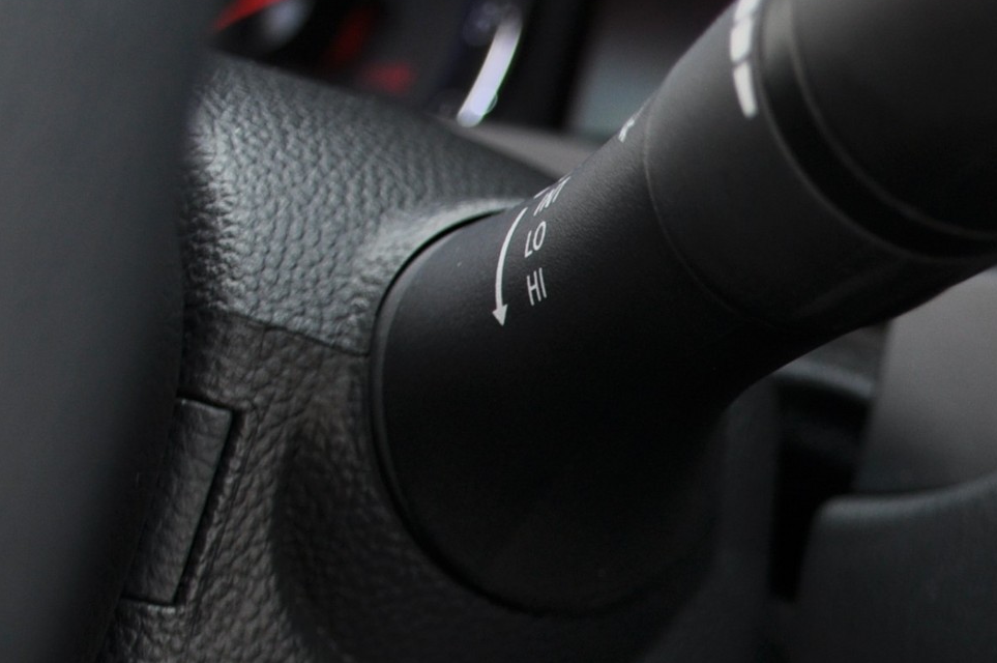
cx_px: 1209
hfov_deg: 17.8
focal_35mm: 109
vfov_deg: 12.3
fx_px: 3016
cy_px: 763
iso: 200
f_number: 4.5
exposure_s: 1/125
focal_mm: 28
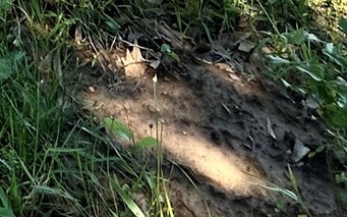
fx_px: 842
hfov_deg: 17.8
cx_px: -308
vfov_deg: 9.5
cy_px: -518
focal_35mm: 89
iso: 40
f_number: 2.2
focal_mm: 2.22
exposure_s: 1/633
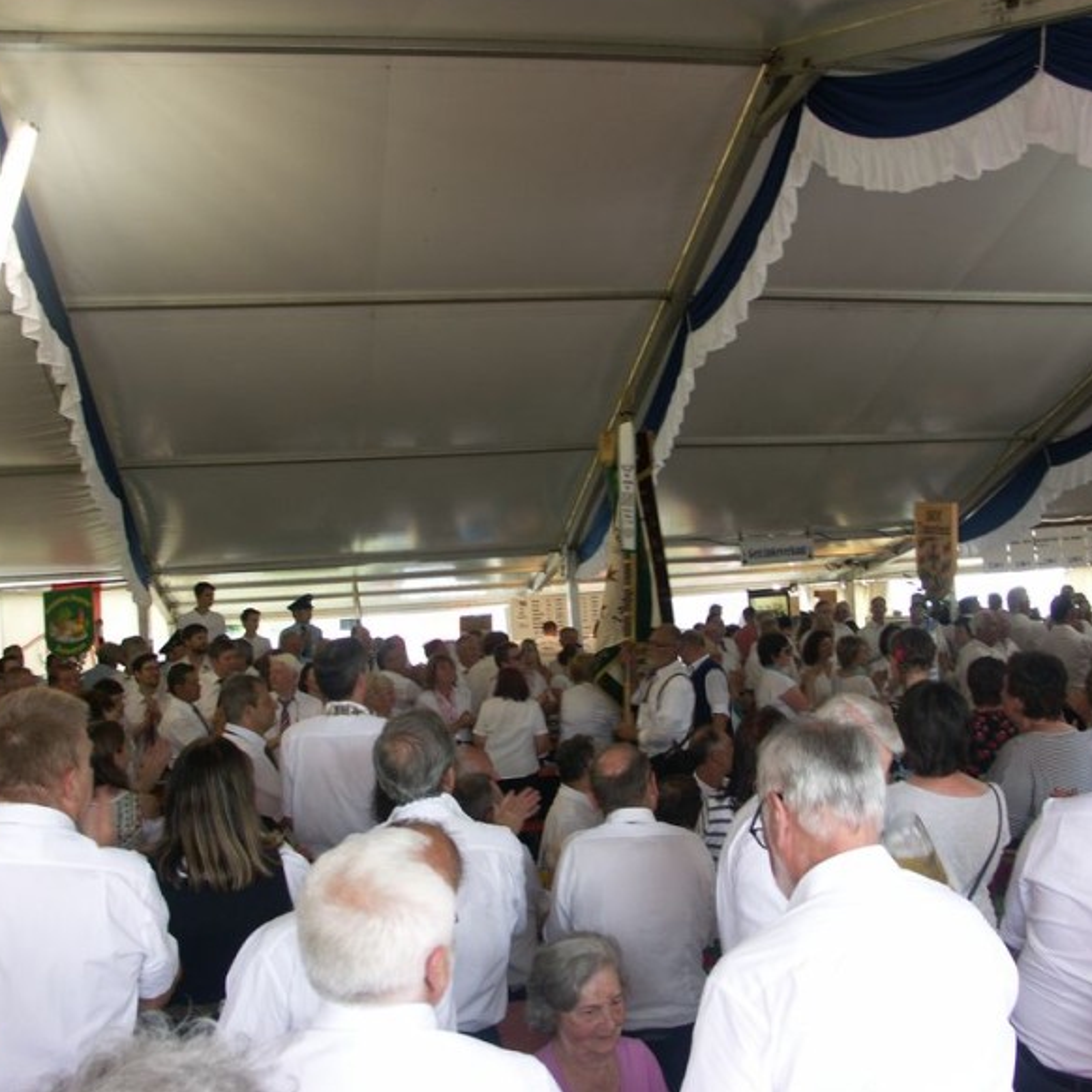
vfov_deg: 48.4
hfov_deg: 48.5
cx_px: 546
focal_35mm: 34
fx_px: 1213
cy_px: 535
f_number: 2.8
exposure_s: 1/30
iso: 64
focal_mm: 7.2
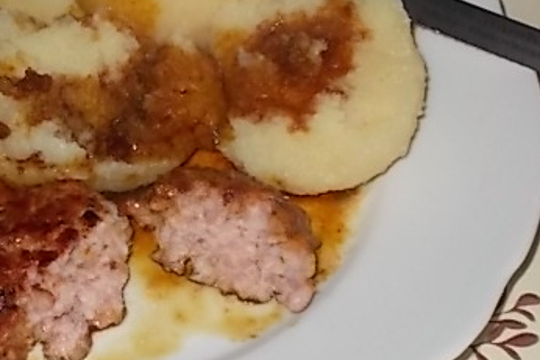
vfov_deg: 10.8
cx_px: 75
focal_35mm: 127
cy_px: 151
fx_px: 1906
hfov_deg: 16.0
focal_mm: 11.8
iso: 200
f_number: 5.3
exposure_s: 1/60
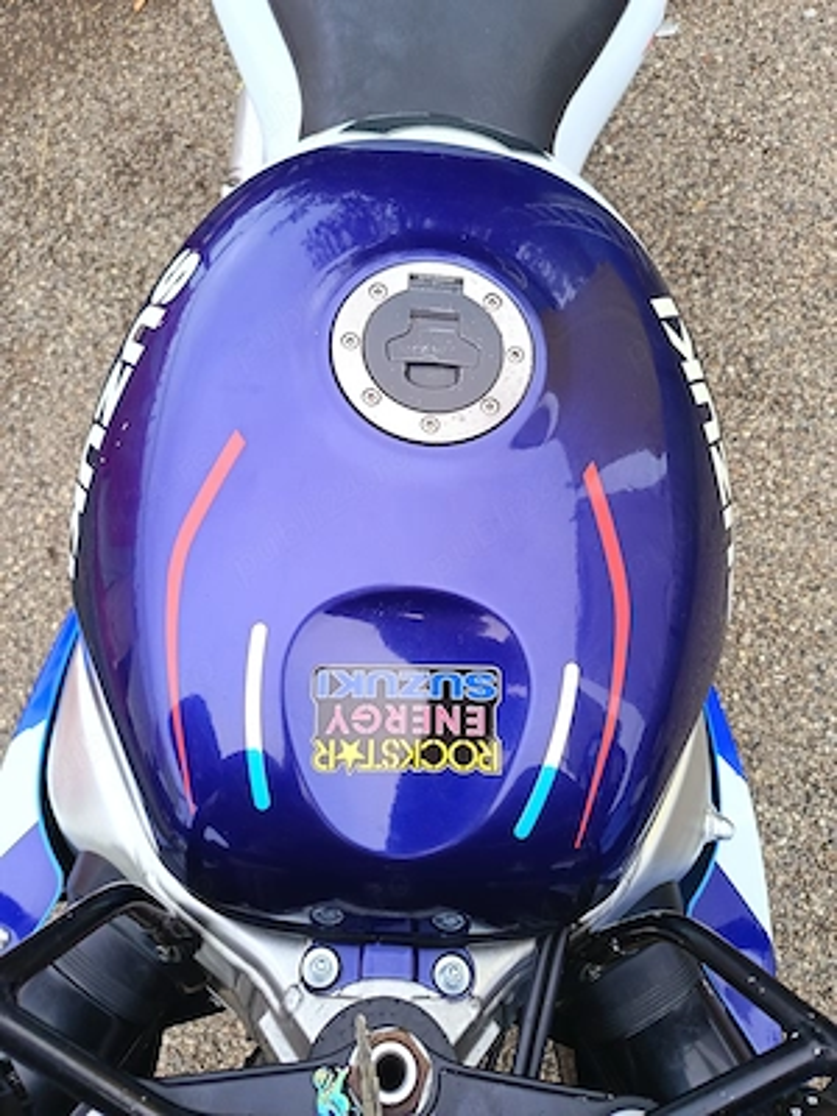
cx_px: 418
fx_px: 774
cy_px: 558
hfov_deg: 56.8
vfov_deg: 71.6
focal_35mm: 24
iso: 266
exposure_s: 1/120
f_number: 1.75
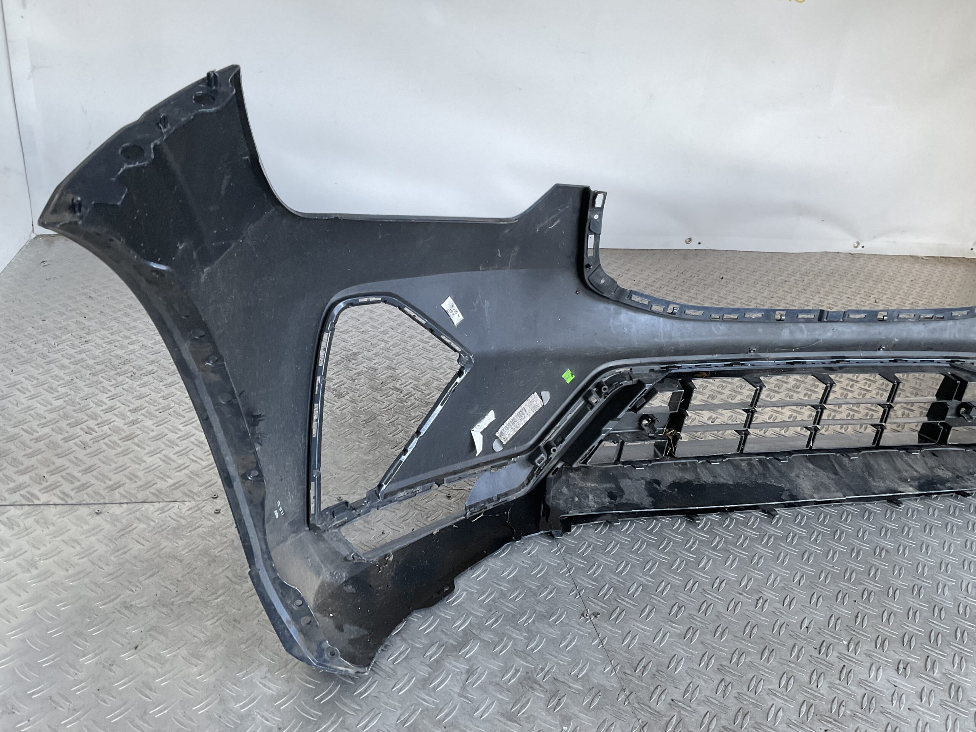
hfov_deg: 61.7
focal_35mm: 29
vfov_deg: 48.2
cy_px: 366
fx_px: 818
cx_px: 488
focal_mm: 3
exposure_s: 1/60
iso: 64
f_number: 1.8
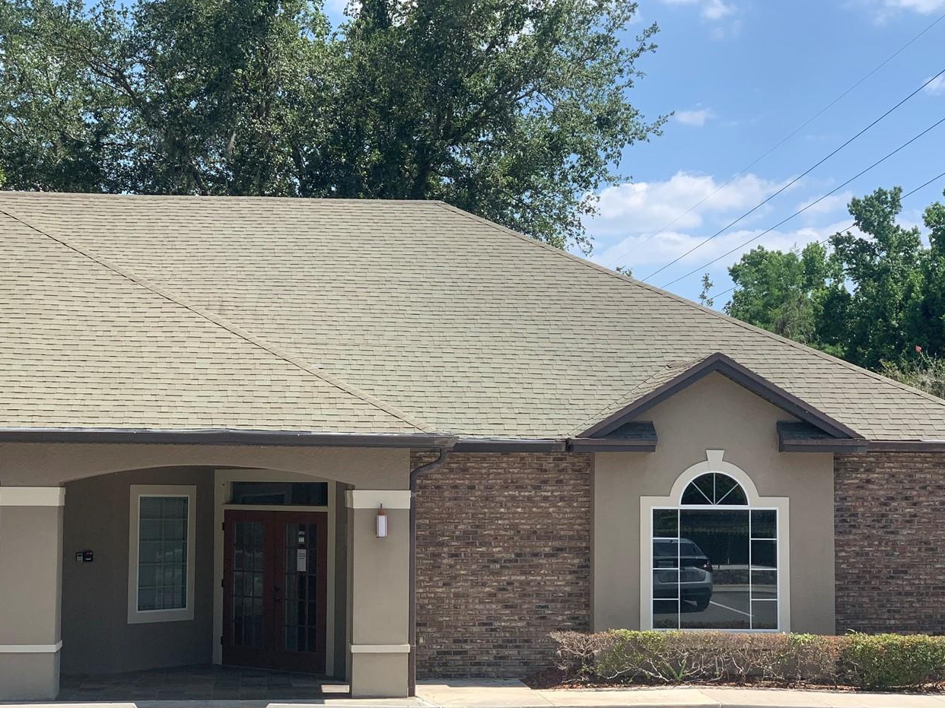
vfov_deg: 21.9
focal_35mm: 67
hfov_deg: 29.0
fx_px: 1829
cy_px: 390
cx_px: 418
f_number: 2.4
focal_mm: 6
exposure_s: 1/940
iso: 16
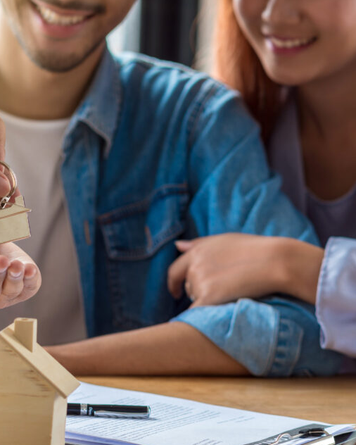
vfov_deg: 10.0
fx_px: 2551
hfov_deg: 8.0
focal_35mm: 194
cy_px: 216
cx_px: 115
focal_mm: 85
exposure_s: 1/100
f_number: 3.2
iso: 100
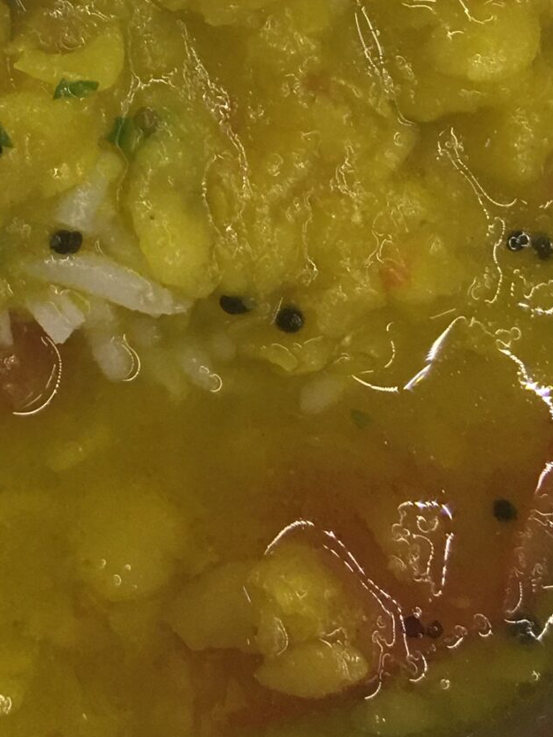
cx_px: -201
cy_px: -255
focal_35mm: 89
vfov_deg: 20.0
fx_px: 1895
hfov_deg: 15.6
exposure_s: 1/17
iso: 50
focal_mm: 4.15
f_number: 2.2
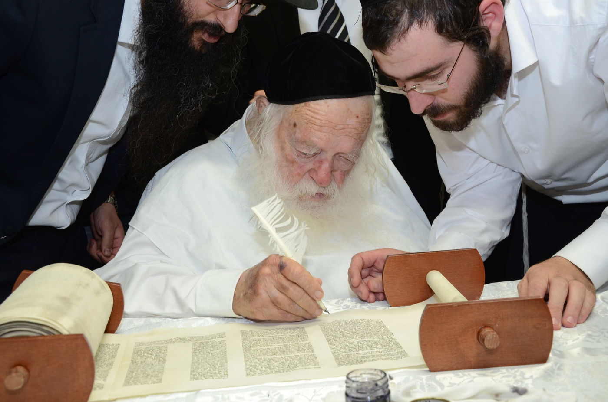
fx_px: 859
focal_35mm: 51
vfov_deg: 26.4
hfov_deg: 39.0
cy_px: 201
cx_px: 304
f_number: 5.6
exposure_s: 1/60
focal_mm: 34
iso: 640
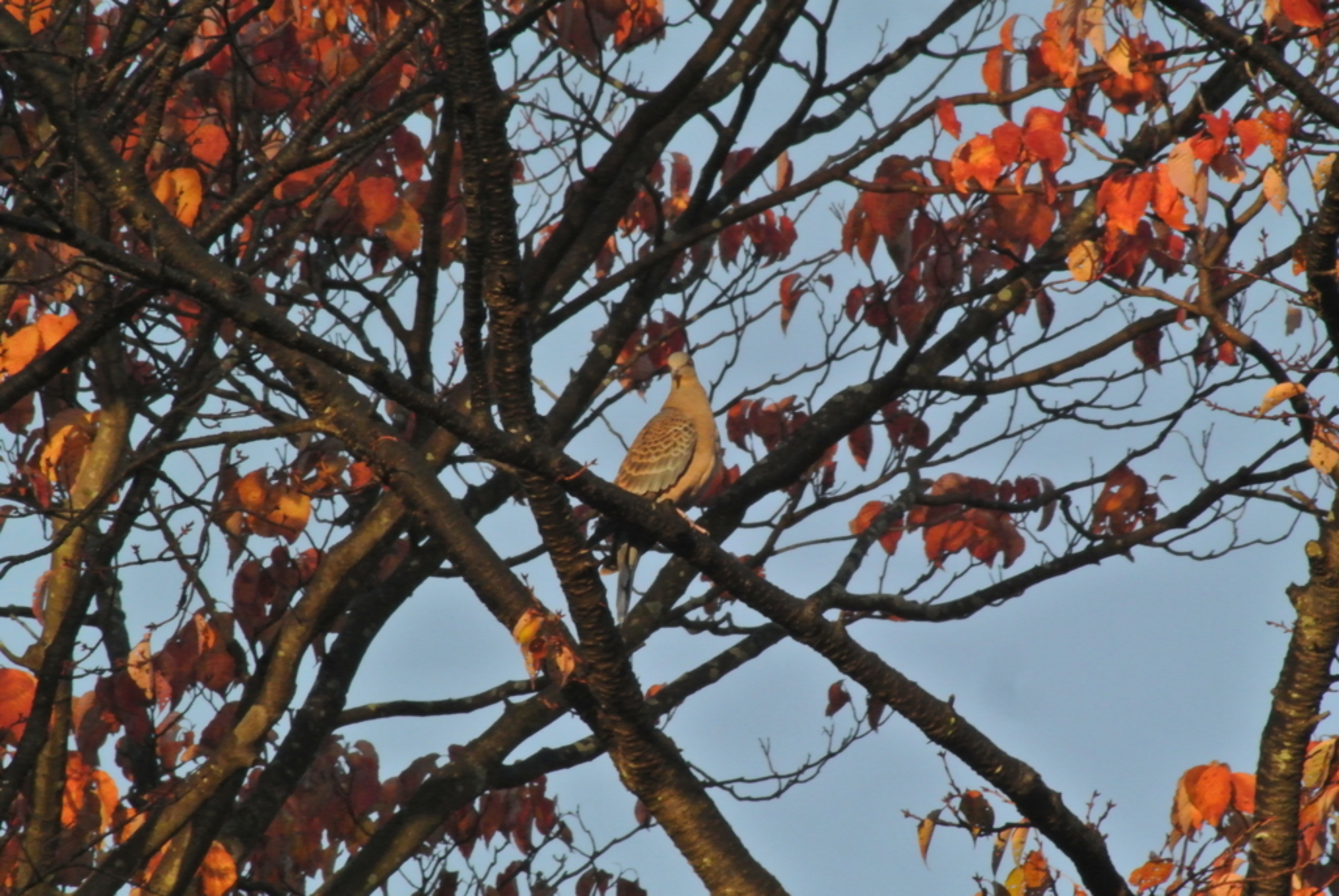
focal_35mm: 810
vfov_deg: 1.7
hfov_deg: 2.5
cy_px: 448
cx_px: 670
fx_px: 30157
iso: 1600
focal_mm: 300
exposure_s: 1/250
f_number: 22
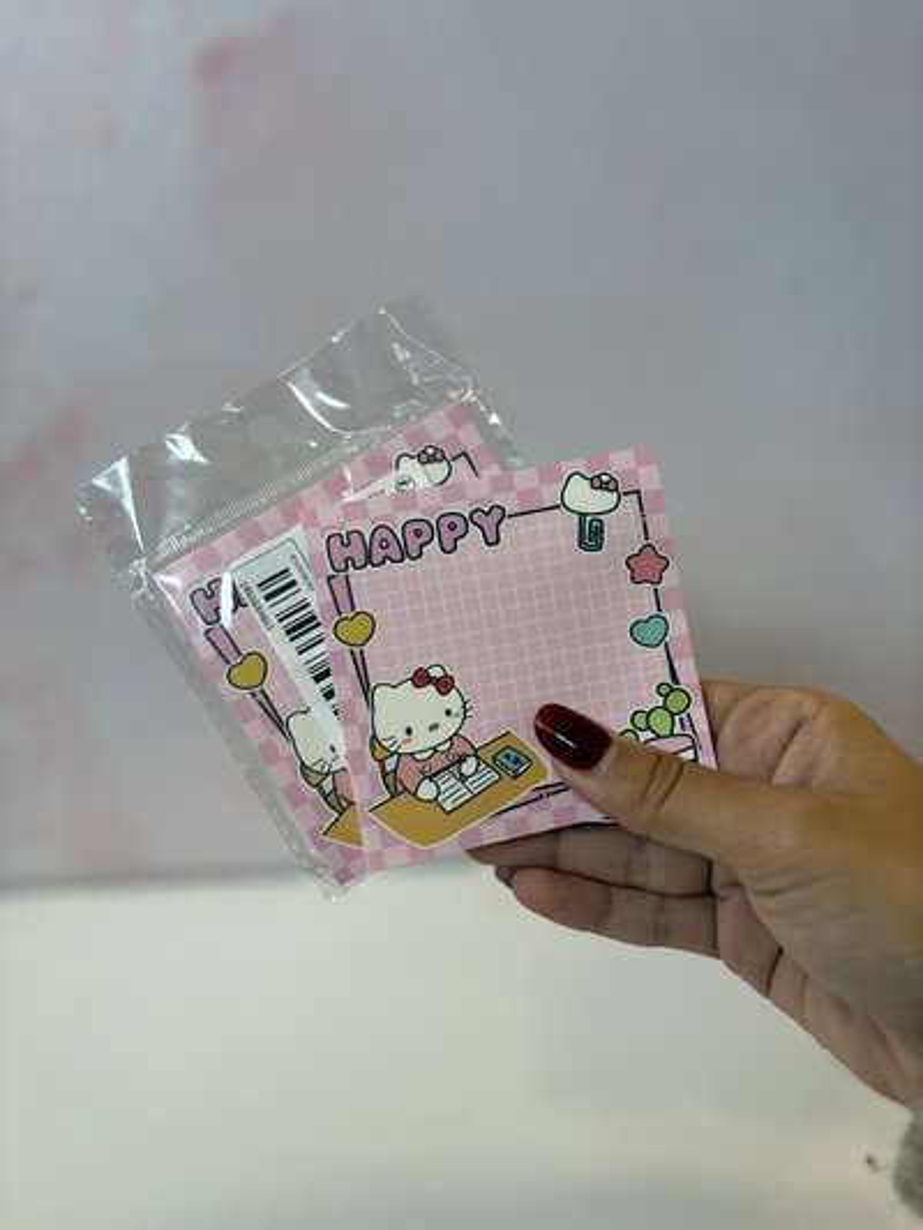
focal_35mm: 26
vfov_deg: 67.3
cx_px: 462
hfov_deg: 53.1
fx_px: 924
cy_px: 615
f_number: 1.6
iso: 50
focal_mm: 5.96
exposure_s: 1/100
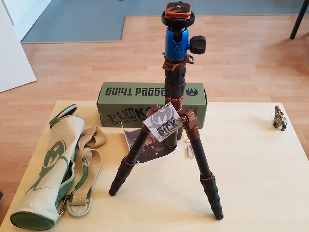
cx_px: 154
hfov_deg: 67.3
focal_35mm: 26
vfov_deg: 53.1
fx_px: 232
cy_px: 116
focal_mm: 4.2
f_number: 1.7
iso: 160
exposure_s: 1/33
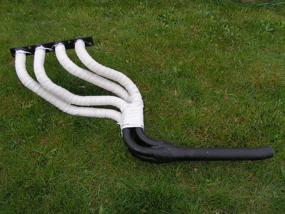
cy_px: 107
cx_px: 142
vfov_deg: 37.7
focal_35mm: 38
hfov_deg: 49.0
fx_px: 313
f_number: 4.5
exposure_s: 1/80
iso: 50
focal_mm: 5.8
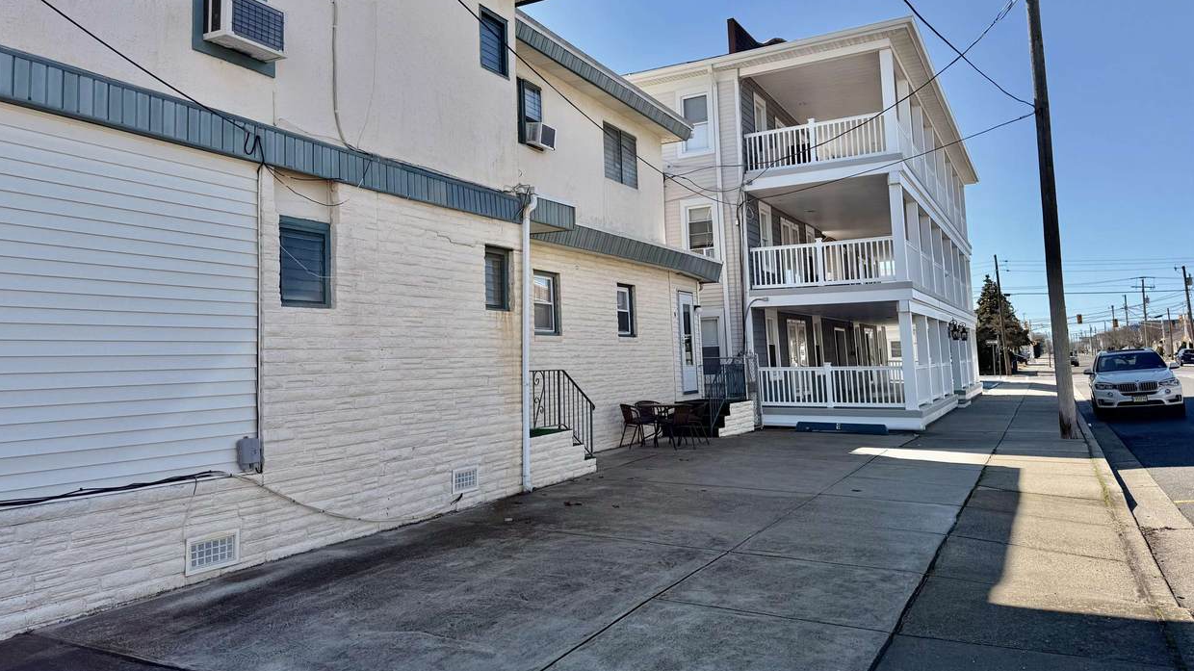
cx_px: 581
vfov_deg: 42.7
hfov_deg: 69.9
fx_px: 855
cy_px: 270
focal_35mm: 27
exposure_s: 1/3759
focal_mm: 6.76
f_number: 1.78
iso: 80
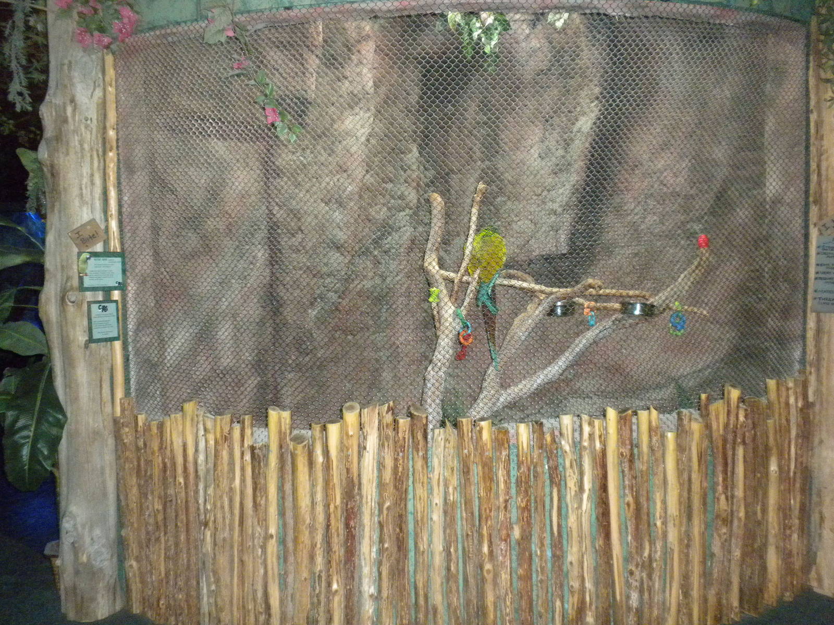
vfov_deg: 38.7
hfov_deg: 50.1
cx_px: 417
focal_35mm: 37
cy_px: 312
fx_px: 891
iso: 744
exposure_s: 1/30
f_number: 3.5
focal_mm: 6.6
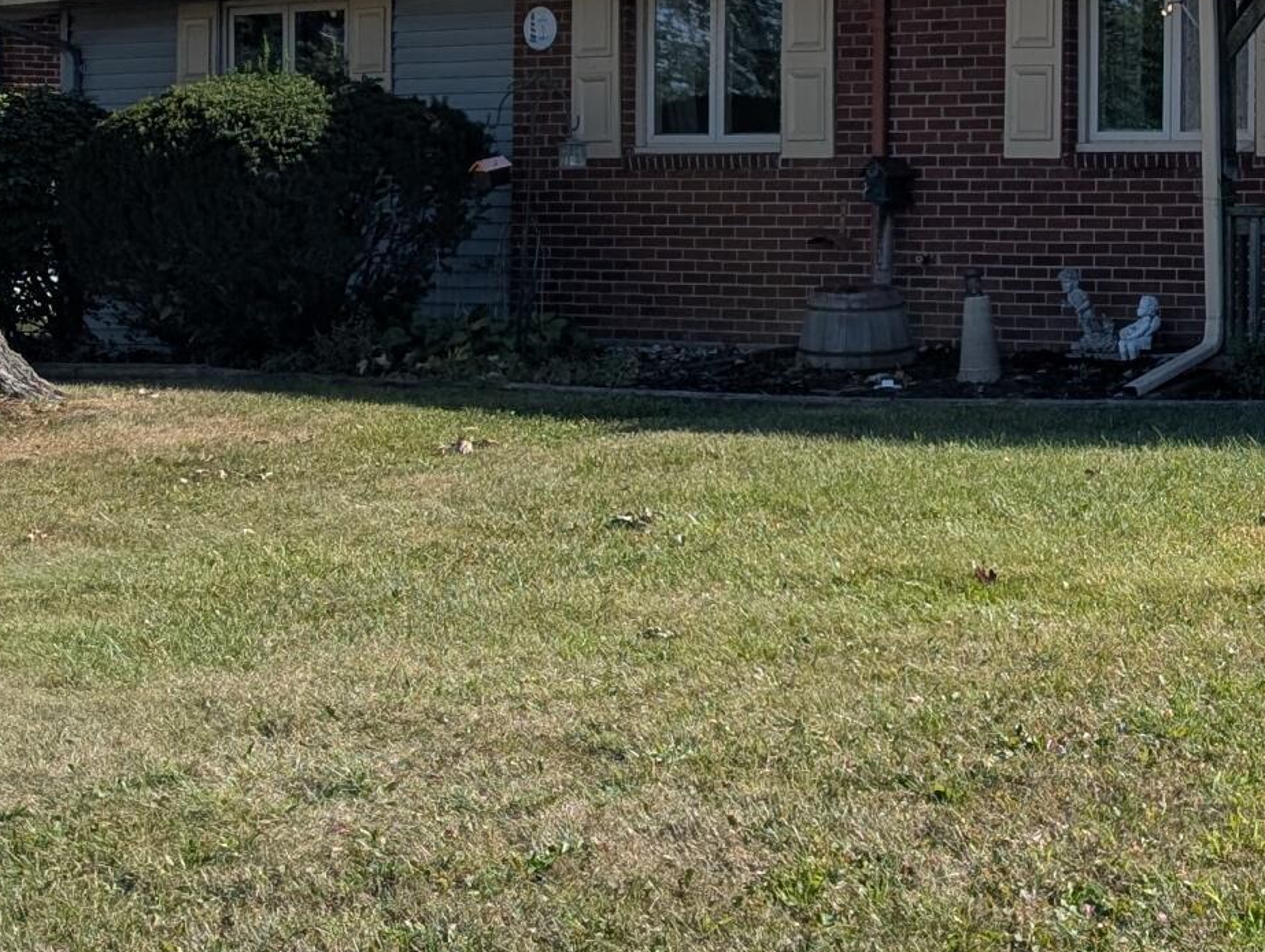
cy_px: 152
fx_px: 2854
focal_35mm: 78
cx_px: 1731
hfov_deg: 22.0
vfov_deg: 18.7
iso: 19
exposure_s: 1/1381
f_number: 1.68
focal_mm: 6.9
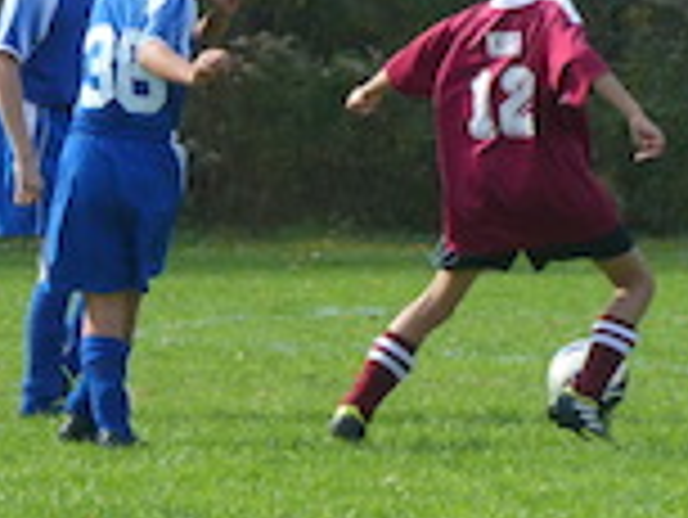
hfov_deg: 3.5
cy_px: 351
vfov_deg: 2.6
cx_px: 88
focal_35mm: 573
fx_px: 11397
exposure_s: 1/500
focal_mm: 29.6
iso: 200
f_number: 2.8
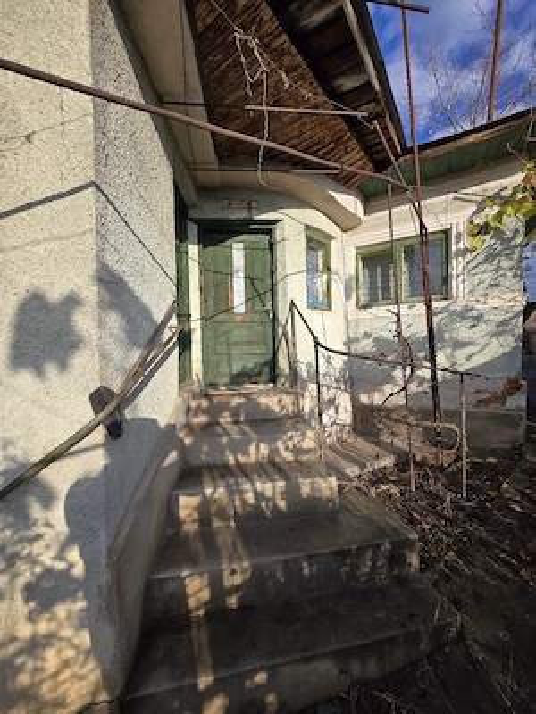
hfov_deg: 89.9
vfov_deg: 106.2
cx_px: 268
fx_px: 268
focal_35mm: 13
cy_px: 357
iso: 25
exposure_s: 1/909
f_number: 2.2
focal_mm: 1.7
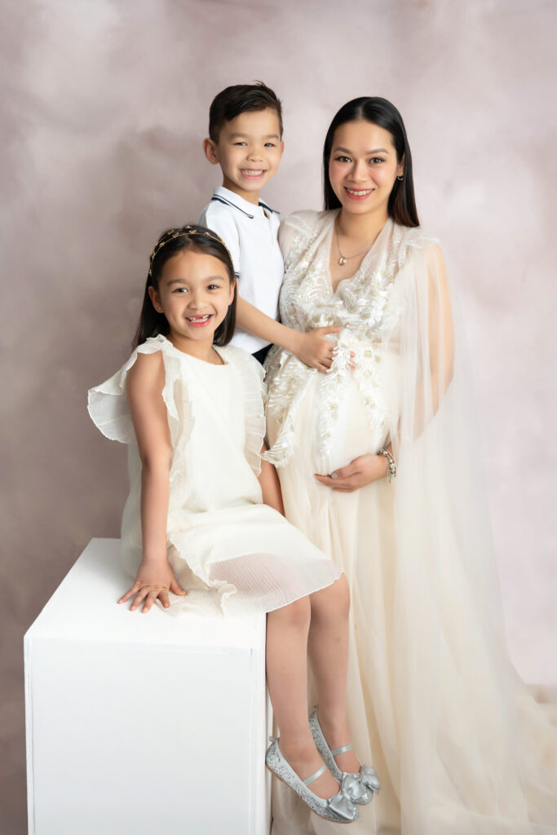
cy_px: 418
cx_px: 278
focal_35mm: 39
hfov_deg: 34.2
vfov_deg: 49.5
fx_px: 905
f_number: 3.2
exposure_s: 1/160
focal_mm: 39
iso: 250
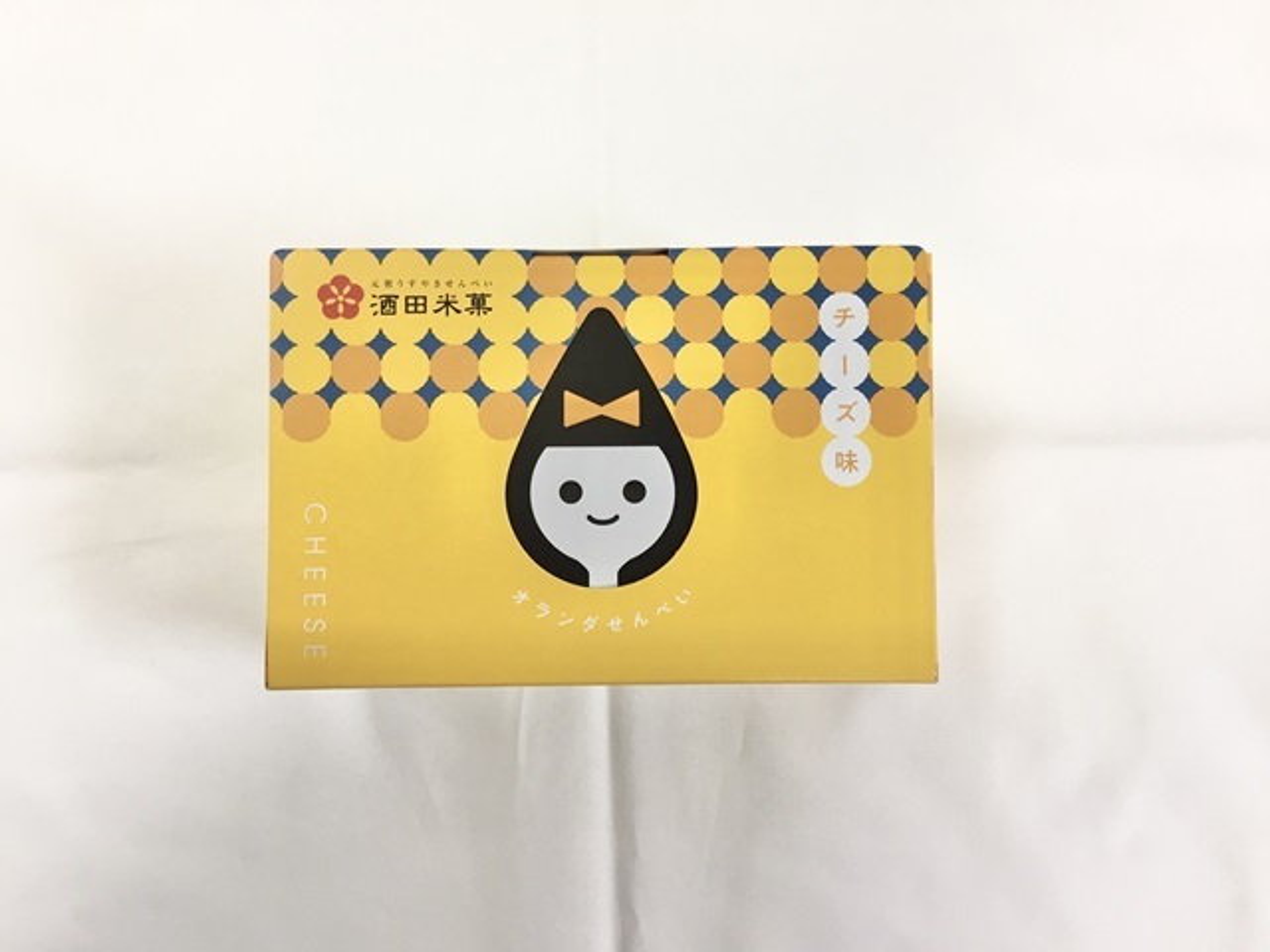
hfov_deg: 58.4
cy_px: 476
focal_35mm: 31
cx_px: 635
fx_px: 1137
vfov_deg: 45.4
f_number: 2.4
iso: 80
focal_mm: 3.3
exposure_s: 1/33
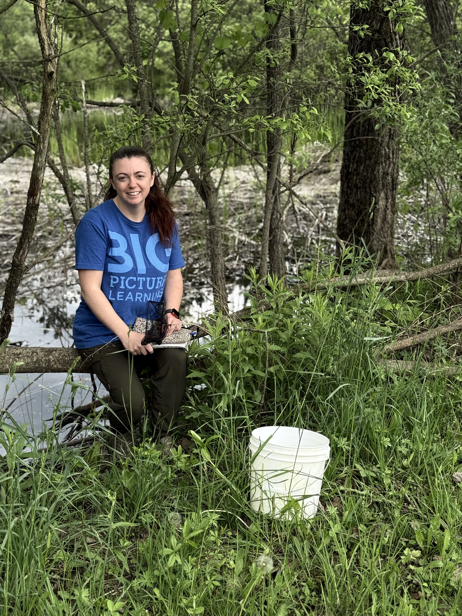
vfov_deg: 39.7
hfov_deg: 30.3
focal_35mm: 48
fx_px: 854
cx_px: 231
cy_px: 308
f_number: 1.78
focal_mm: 6.76
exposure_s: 1/641
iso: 64
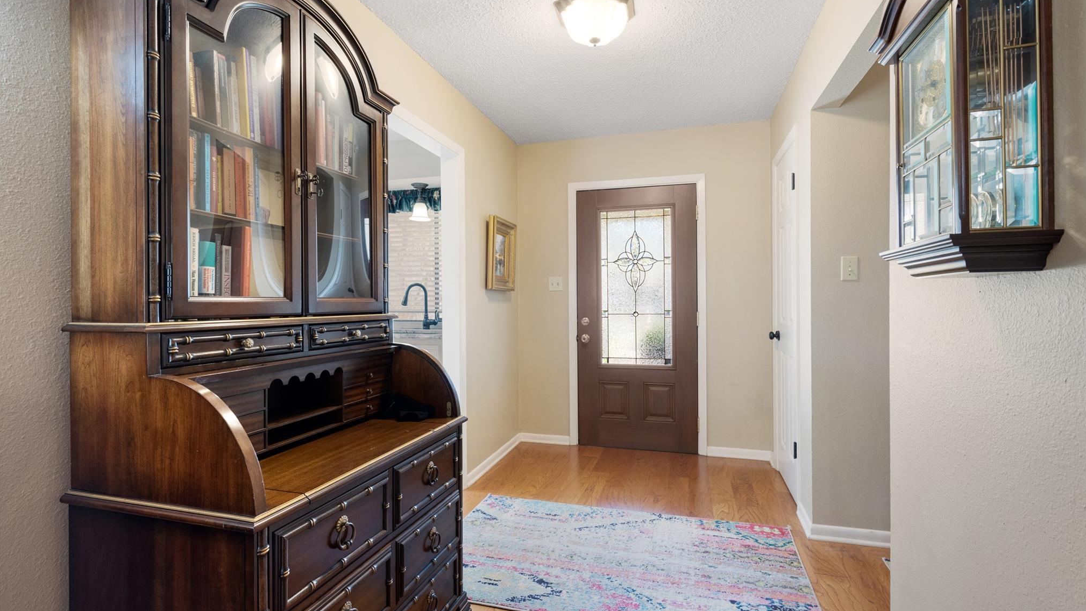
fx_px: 490
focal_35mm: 17
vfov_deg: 63.9
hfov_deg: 95.9
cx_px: 550
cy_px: 301
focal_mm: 16
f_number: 8
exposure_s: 1/2
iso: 400
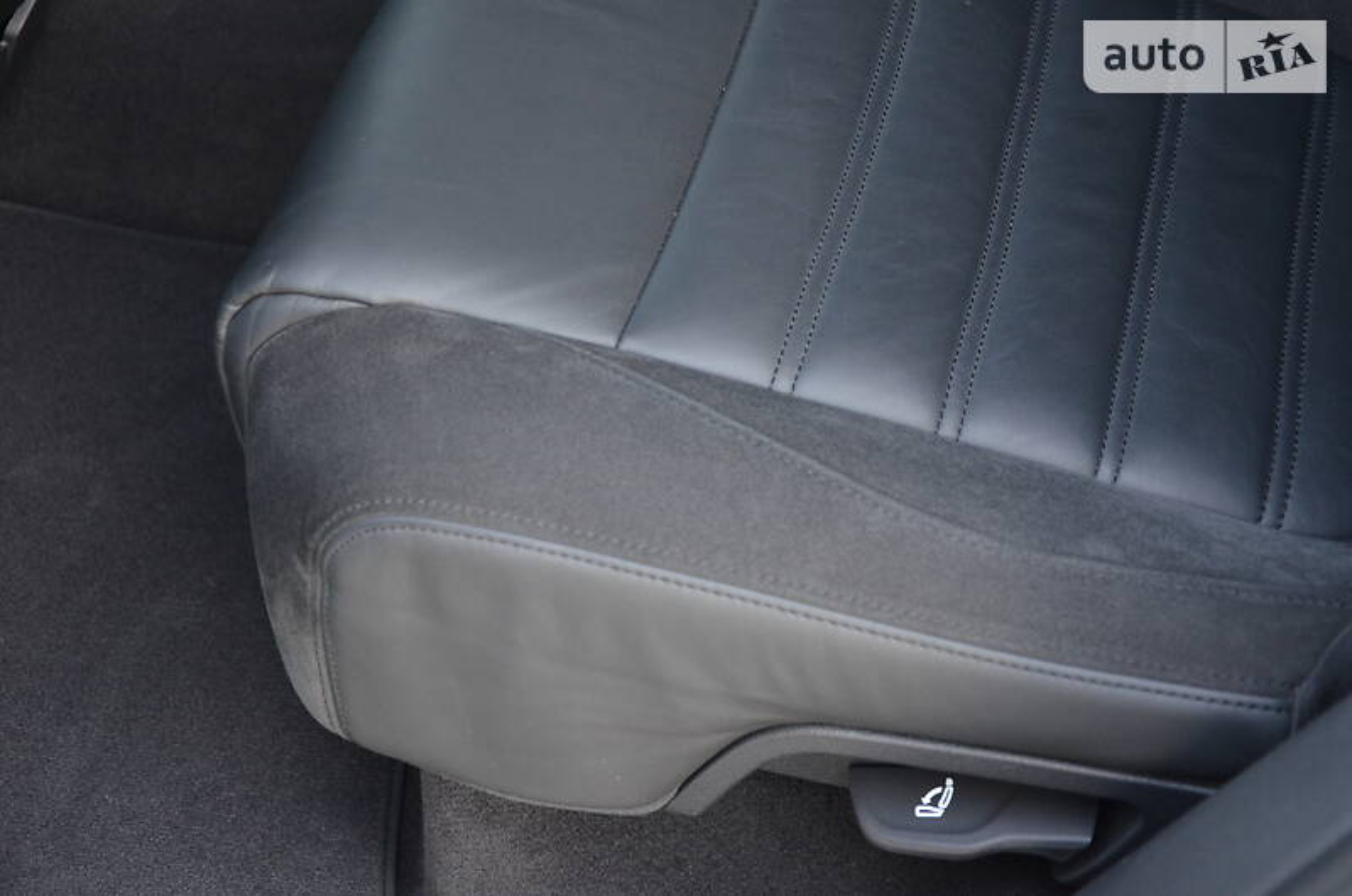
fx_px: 2811
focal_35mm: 75
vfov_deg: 18.1
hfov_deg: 27.0
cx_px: 676
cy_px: 448
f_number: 5
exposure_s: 1/30
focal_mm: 50
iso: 1250
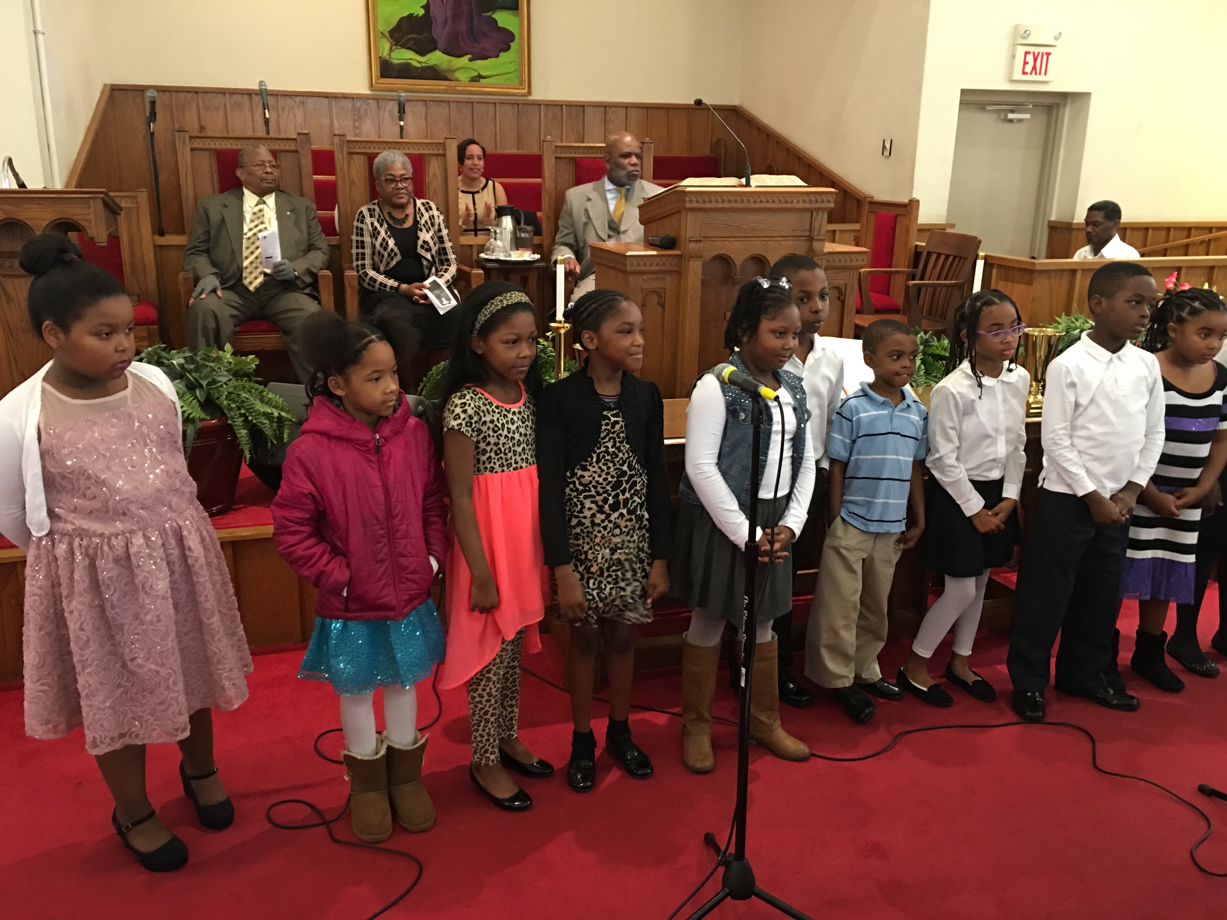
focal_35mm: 29
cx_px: 614
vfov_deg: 48.2
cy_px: 460
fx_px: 1028
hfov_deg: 61.7
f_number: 2.2
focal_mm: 4.15
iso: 50
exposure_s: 1/4
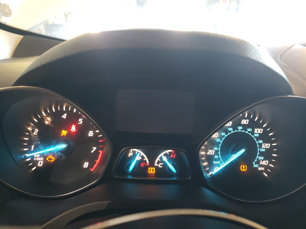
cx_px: 153
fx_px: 230
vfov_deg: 53.1
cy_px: 114
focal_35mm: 26
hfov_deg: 67.3
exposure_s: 1/33
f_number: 1.5
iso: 295
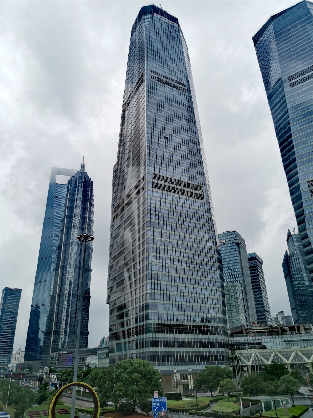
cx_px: 156
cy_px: 209
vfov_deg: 67.3
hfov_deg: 53.1
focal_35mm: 26
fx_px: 313
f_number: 1.4
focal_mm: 4.66
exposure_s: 1/5747
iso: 50
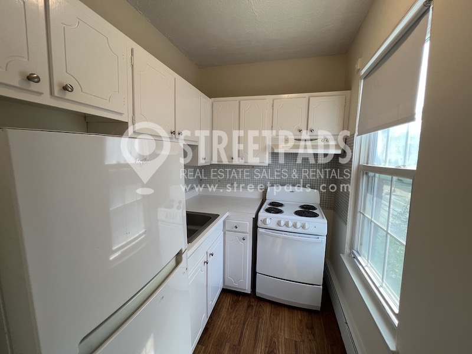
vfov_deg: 89.9
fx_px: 177
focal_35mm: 13
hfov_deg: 106.2
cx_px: 236
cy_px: 177
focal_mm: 1.57
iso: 64
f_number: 1.8
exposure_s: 1/120
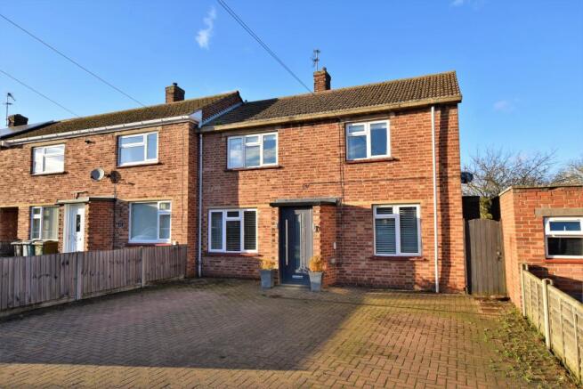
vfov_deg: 53.2
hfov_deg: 73.7
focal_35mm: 24
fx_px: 389
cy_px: 194
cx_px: 292
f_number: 7.1
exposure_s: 1/250
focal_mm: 16
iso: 200
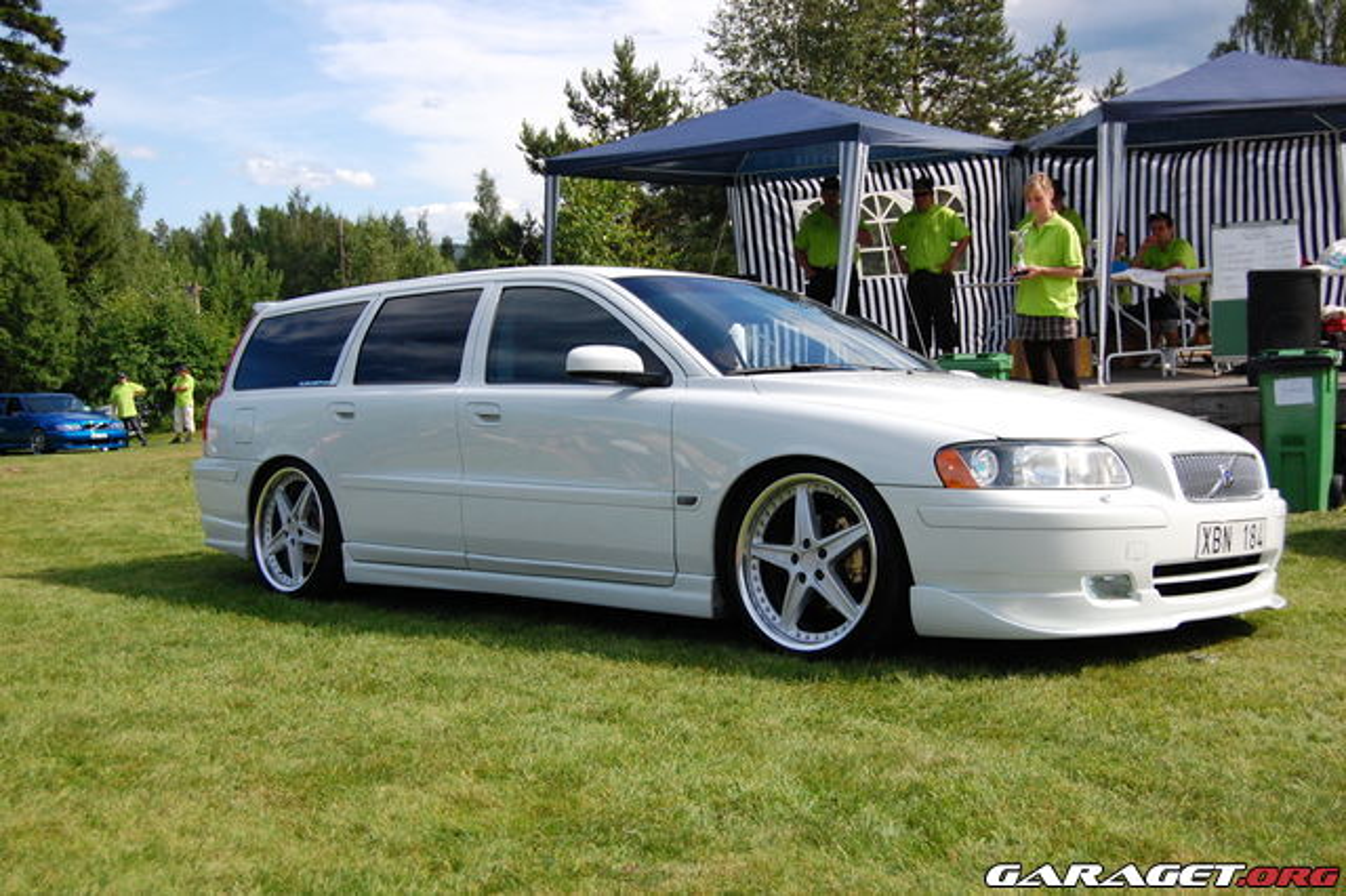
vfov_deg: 34.2
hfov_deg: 49.6
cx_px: 673
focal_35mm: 39
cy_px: 448
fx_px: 1457
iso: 800
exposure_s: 1/2500
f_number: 5.6
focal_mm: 26
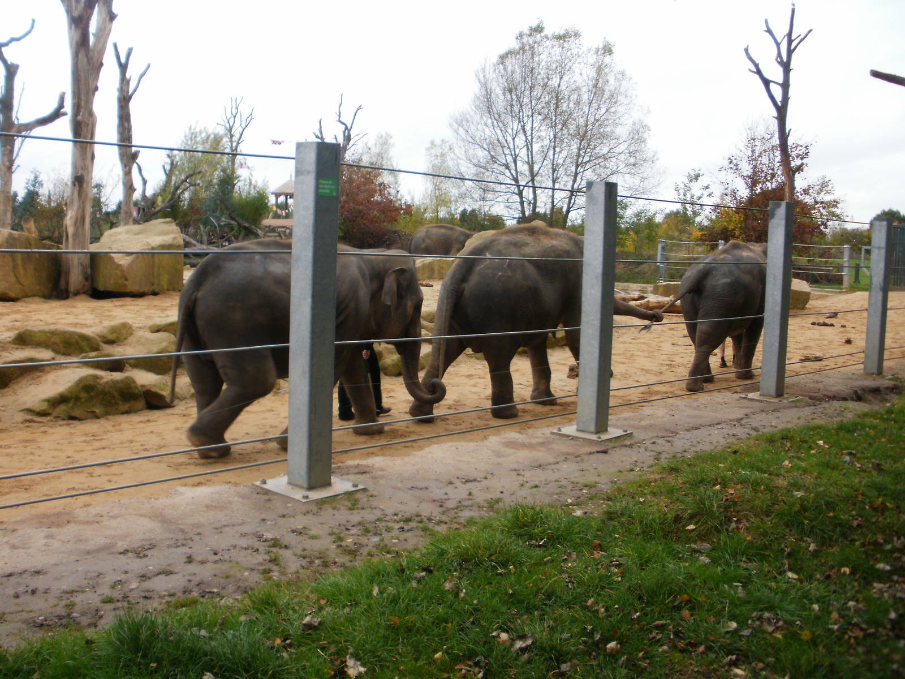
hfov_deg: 51.4
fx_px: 941
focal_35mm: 36
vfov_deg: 39.7
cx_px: 452
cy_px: 340
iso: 100
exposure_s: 1/80
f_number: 3.5
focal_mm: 6.3
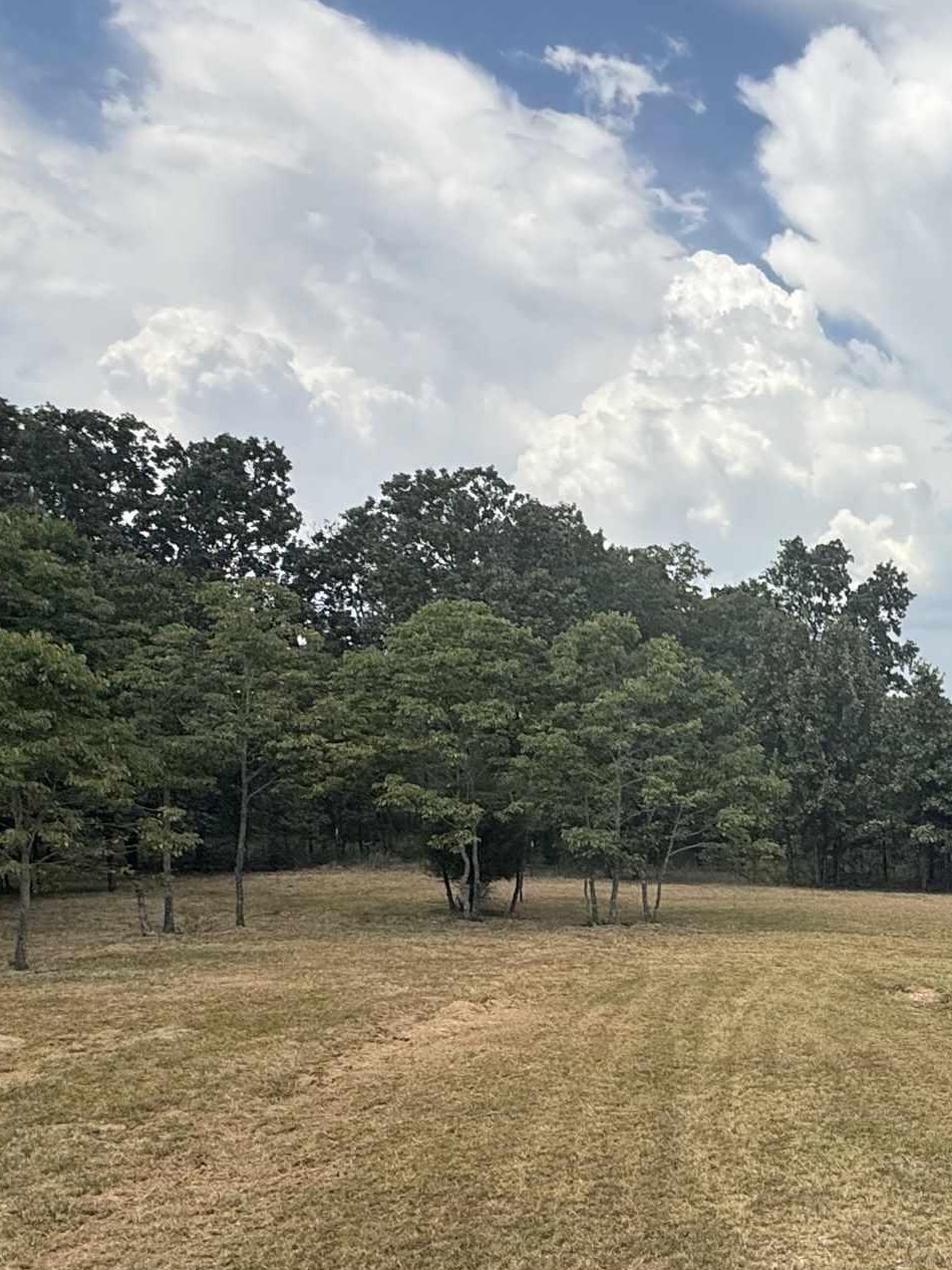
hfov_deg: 32.7
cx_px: 1199
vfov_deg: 53.0
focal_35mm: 34
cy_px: 832
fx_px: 1247
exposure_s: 1/2024
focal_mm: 2.22
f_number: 2.2
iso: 50
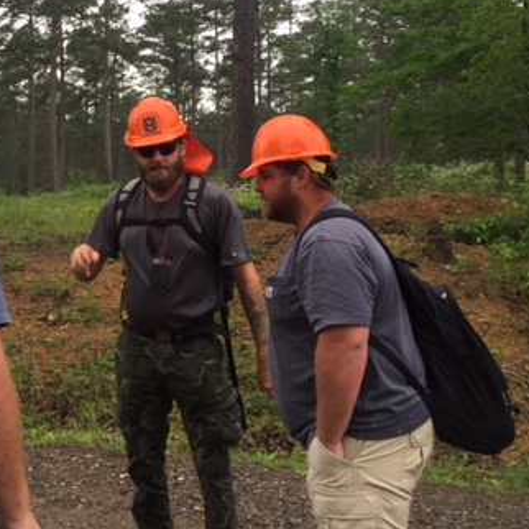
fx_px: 882
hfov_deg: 32.9
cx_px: 146
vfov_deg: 33.0
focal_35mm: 51
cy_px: 164
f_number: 2.2
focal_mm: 4.15
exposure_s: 1/120
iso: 50
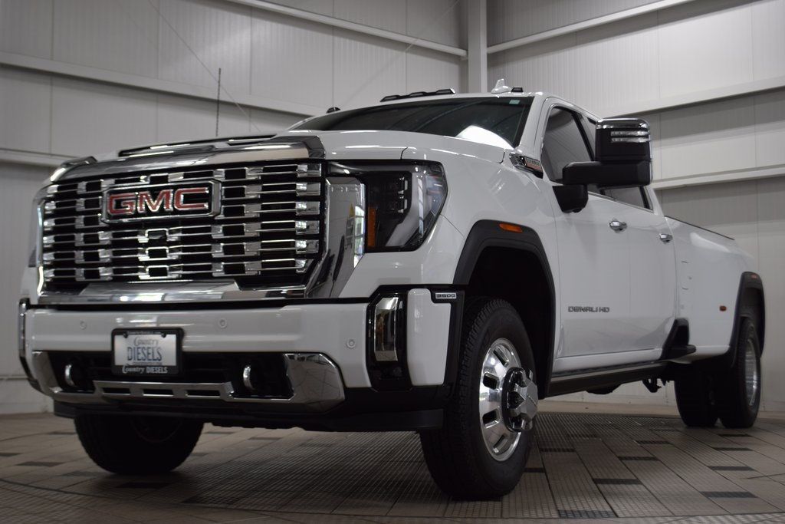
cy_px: 262
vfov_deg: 26.5
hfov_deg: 38.9
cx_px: 392
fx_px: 1112
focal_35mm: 51
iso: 400
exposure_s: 1/60
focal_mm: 34
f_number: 5
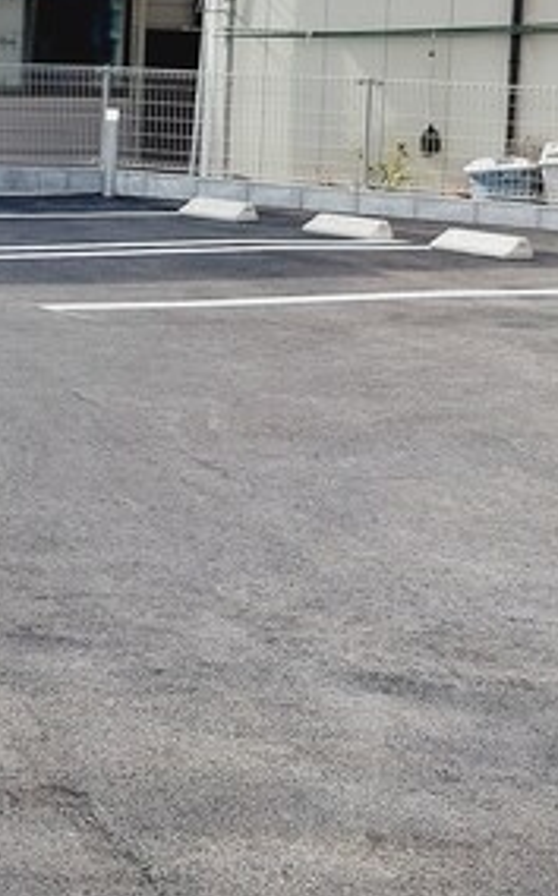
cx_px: -772
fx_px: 2097
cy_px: 136
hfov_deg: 12.2
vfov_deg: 23.6
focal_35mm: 86
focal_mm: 5.23
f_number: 1.8
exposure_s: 1/855
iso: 25
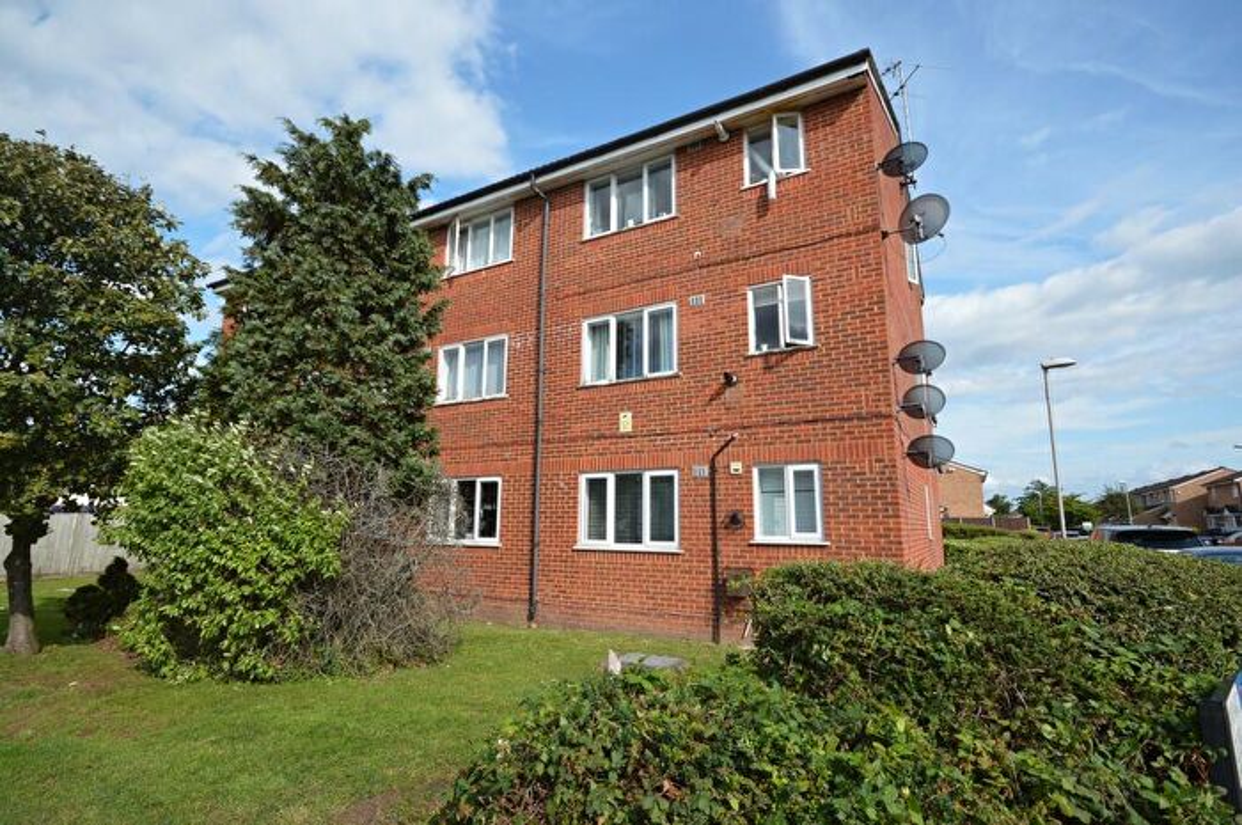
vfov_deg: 69.5
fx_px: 594
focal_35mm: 17
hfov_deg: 92.5
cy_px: 412
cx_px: 621
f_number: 7.1
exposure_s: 1/200
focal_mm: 11.5
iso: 100
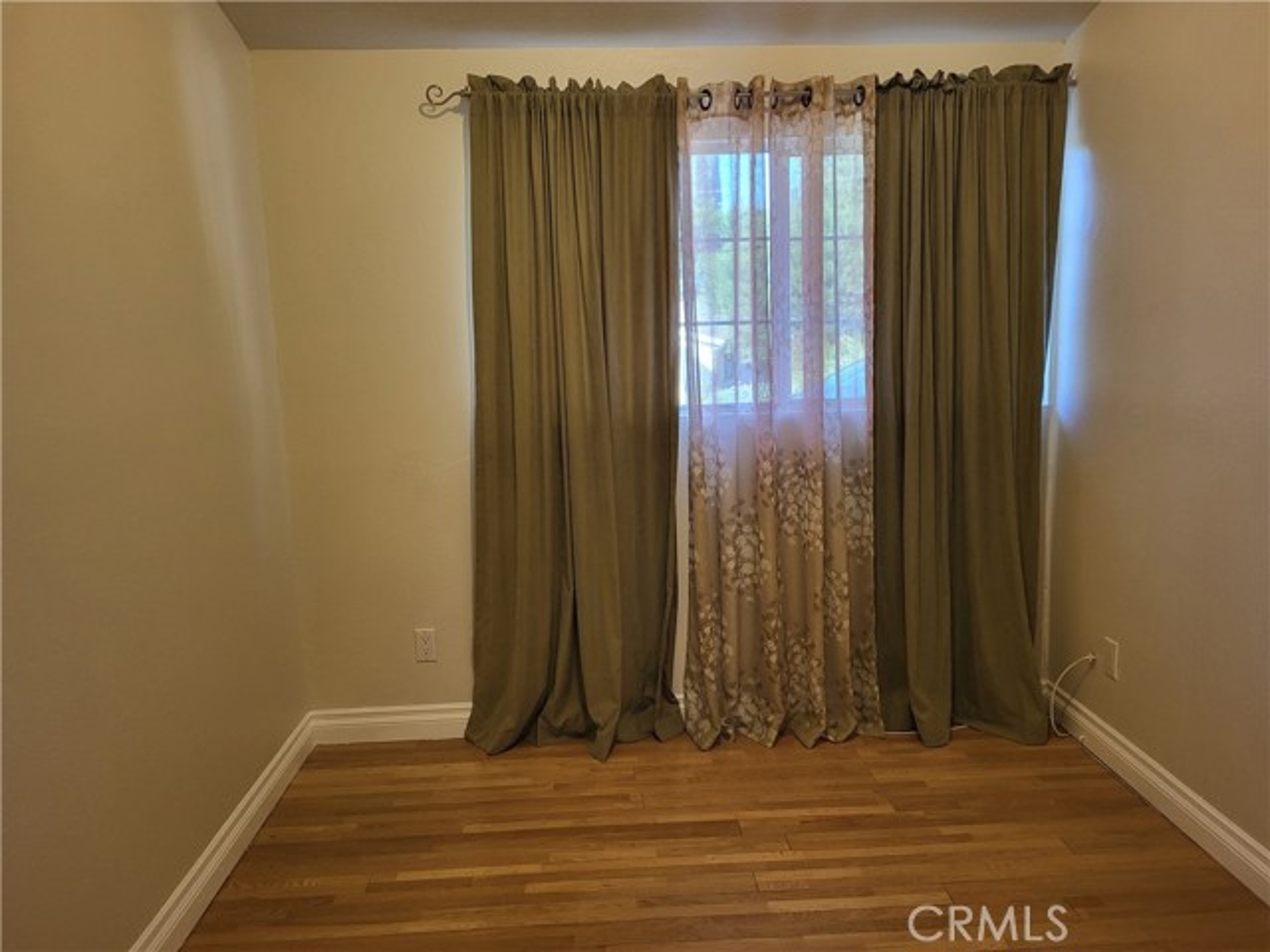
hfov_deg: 67.3
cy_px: 476
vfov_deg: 53.1
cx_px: 635
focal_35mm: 26
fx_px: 954
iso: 200
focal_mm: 5.4
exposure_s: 1/120
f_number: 1.8
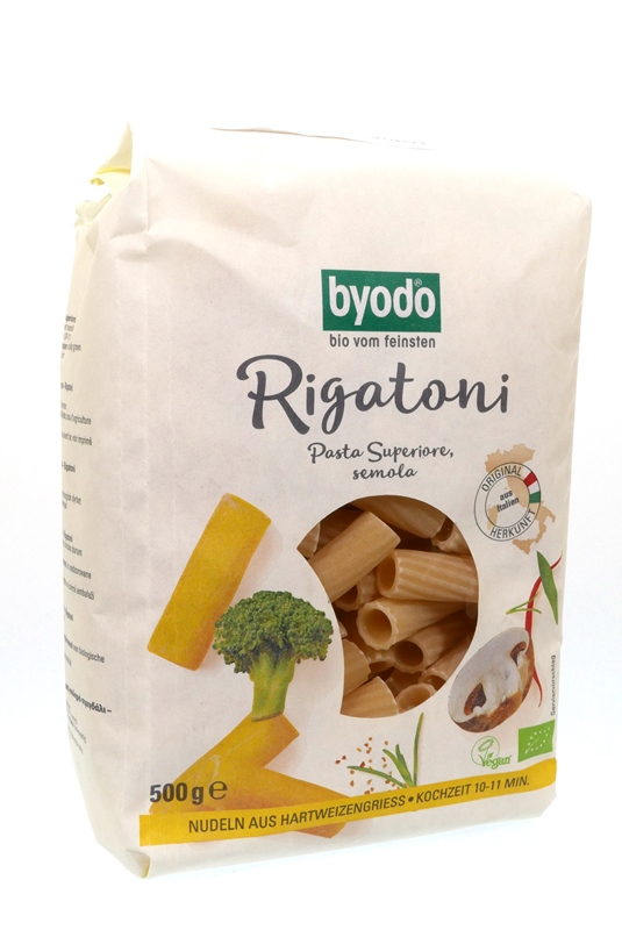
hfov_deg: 28.7
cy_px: 465
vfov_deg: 41.9
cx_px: 311
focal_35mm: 47
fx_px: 1215
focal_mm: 21.3
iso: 800
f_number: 16
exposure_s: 1/50
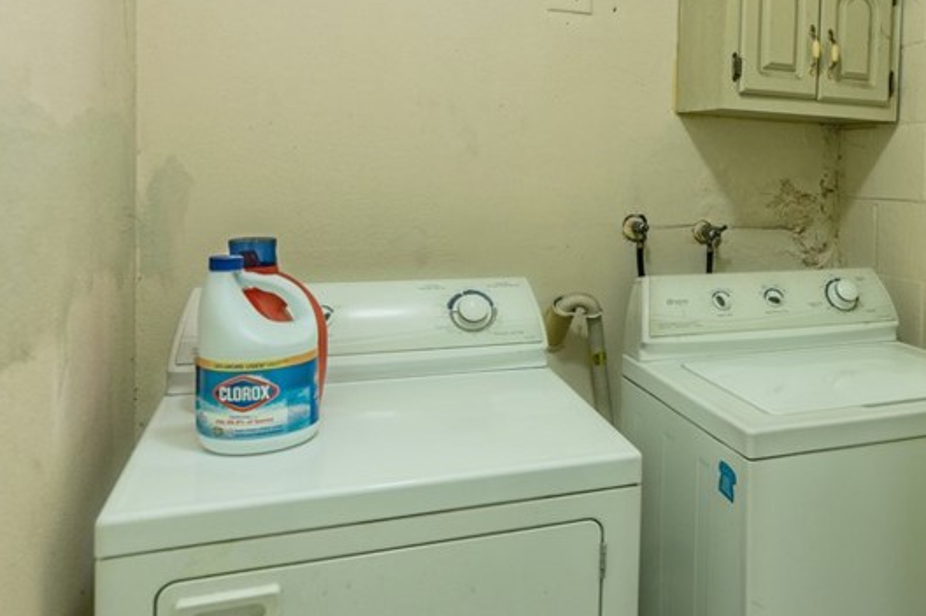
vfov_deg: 39.2
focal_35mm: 33
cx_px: 749
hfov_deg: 53.2
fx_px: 848
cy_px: 184
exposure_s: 1/25
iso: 125
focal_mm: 17
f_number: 2.8
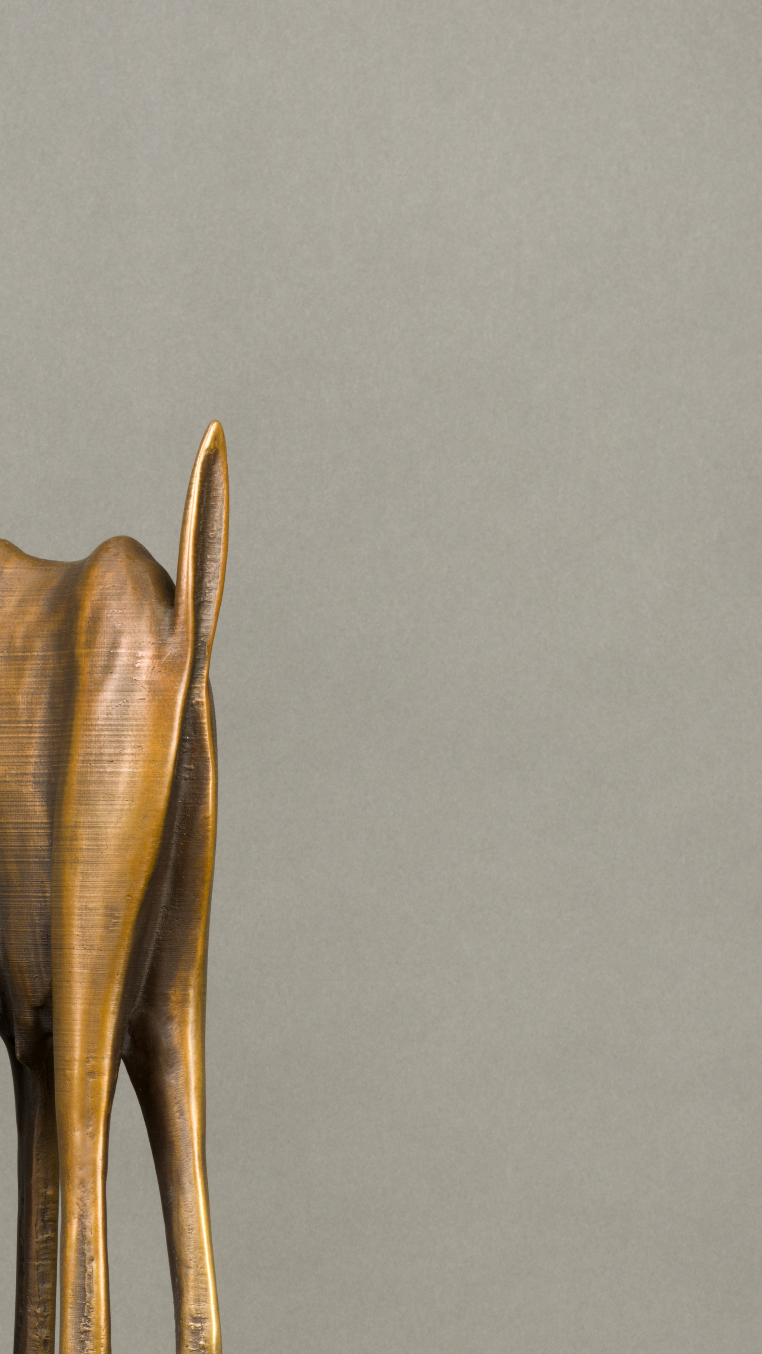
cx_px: 15
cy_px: 1195
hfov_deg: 7.9
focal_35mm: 153
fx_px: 5495
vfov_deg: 13.9
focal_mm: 70
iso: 100
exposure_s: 1/160
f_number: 16
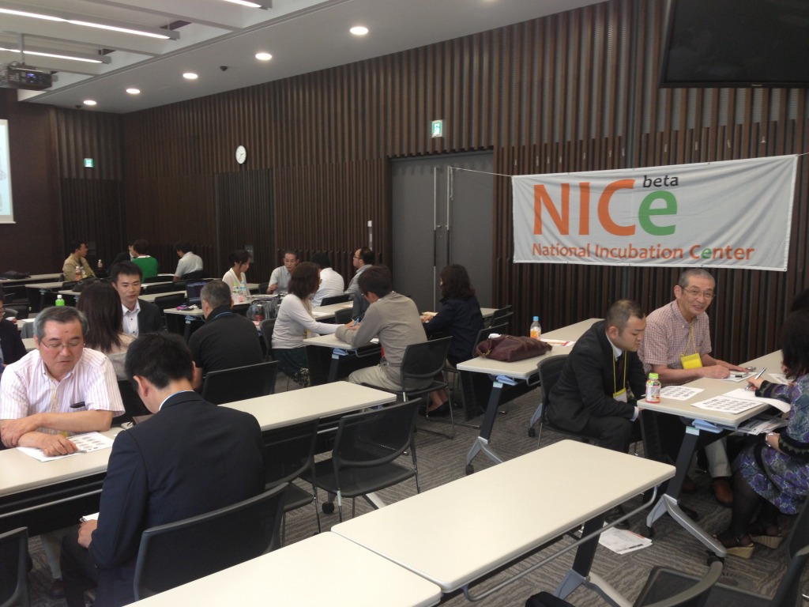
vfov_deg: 42.9
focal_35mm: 33
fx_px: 771
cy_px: 304
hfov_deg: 55.4
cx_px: 404
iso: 50
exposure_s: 1/24
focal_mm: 4.13
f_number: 2.4
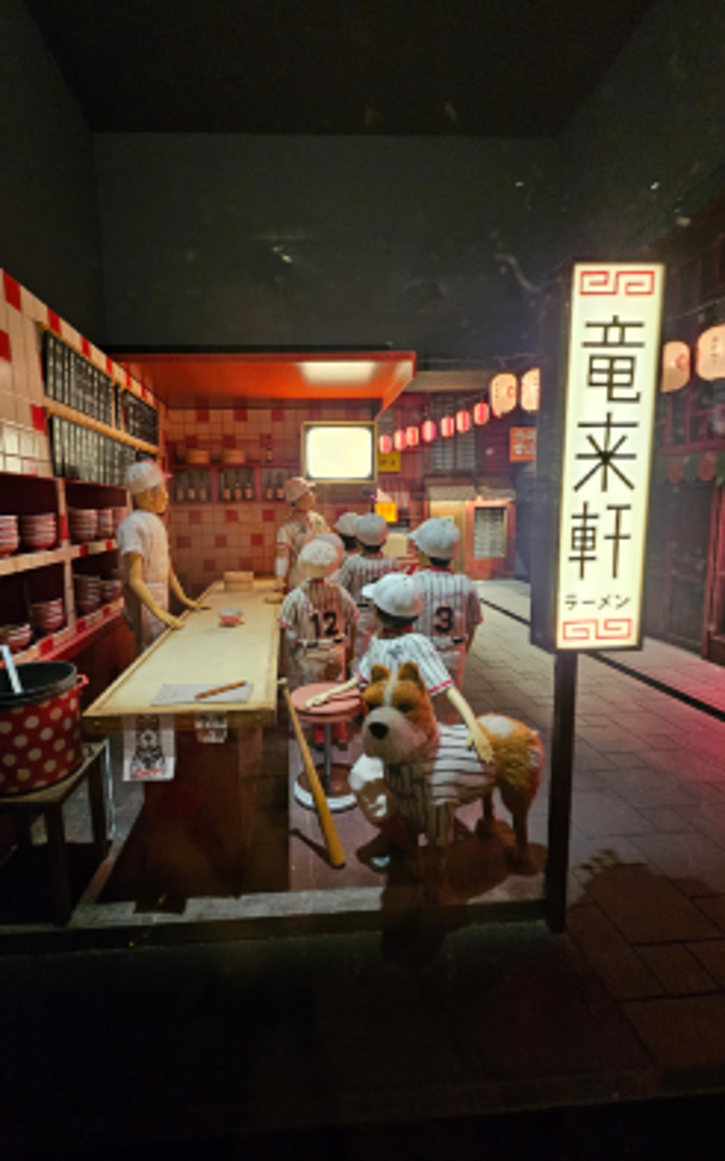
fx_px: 443
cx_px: 312
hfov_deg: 78.2
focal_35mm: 14
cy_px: 575
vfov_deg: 105.3
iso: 500
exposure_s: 1/35
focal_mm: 2.2
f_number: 2.2
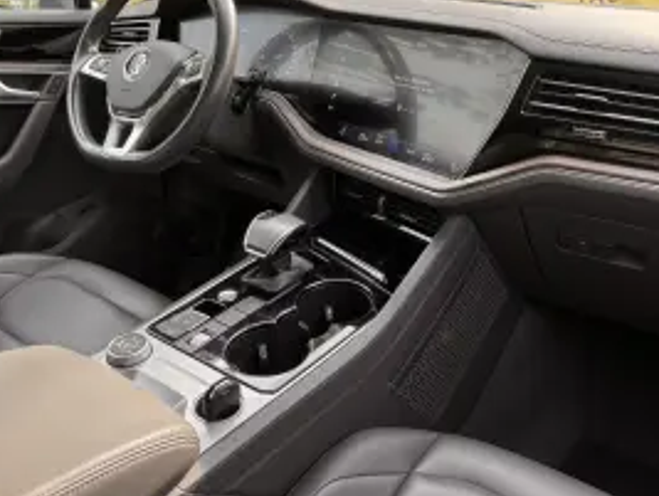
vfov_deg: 40.3
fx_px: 667
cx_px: 338
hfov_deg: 52.6
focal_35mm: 35
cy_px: 170
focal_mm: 5.96
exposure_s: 1/145
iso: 40
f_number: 1.6
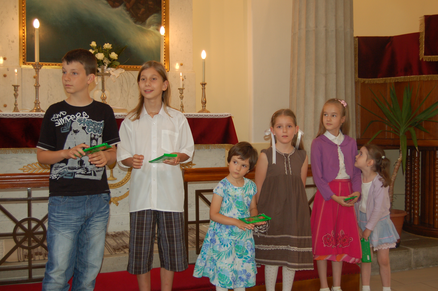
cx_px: 219
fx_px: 511
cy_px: 146
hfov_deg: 46.4
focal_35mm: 42
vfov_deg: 31.8
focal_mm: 28
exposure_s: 1/60
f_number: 4.2
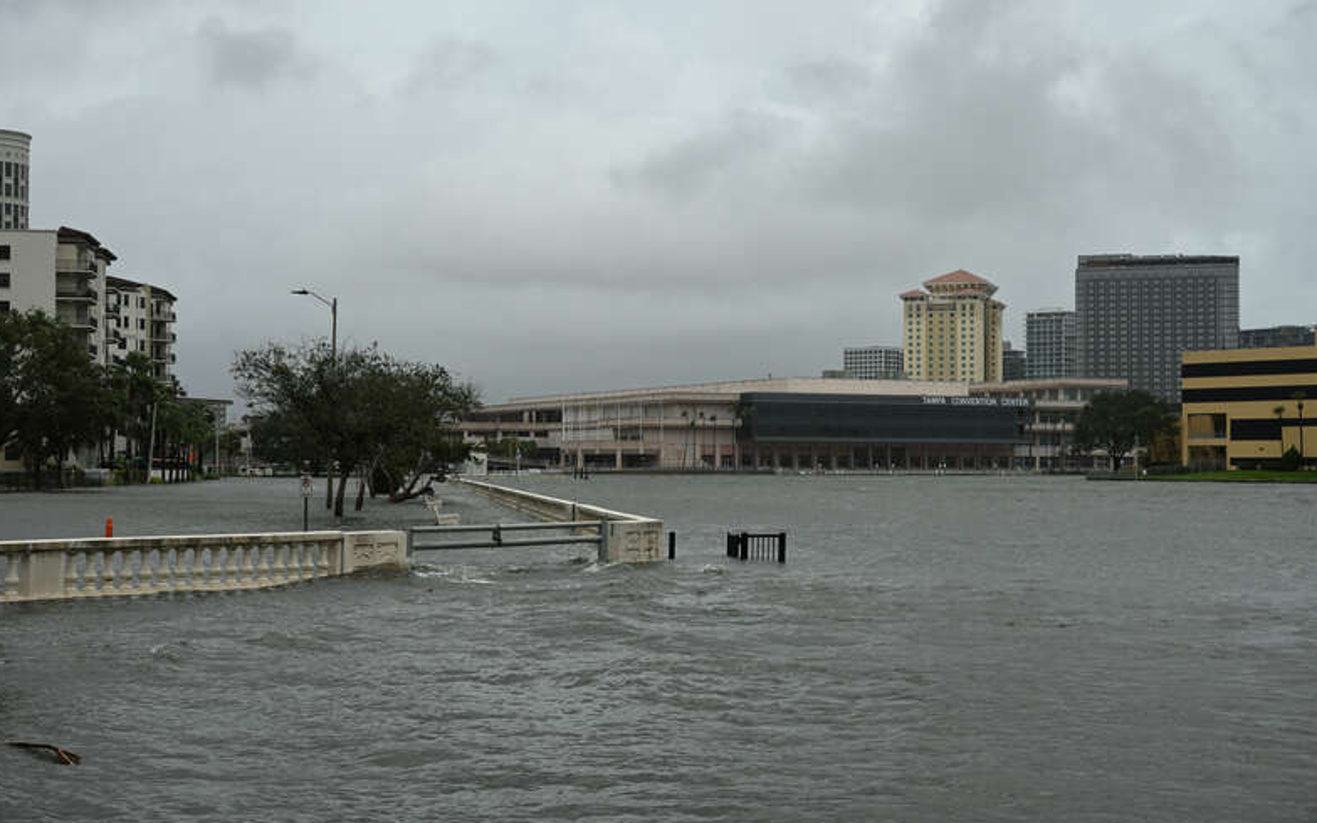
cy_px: 421
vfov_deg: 24.4
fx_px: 1902
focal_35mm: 53
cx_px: 650
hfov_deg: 38.2
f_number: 5.6
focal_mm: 34
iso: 160
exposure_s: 1/250
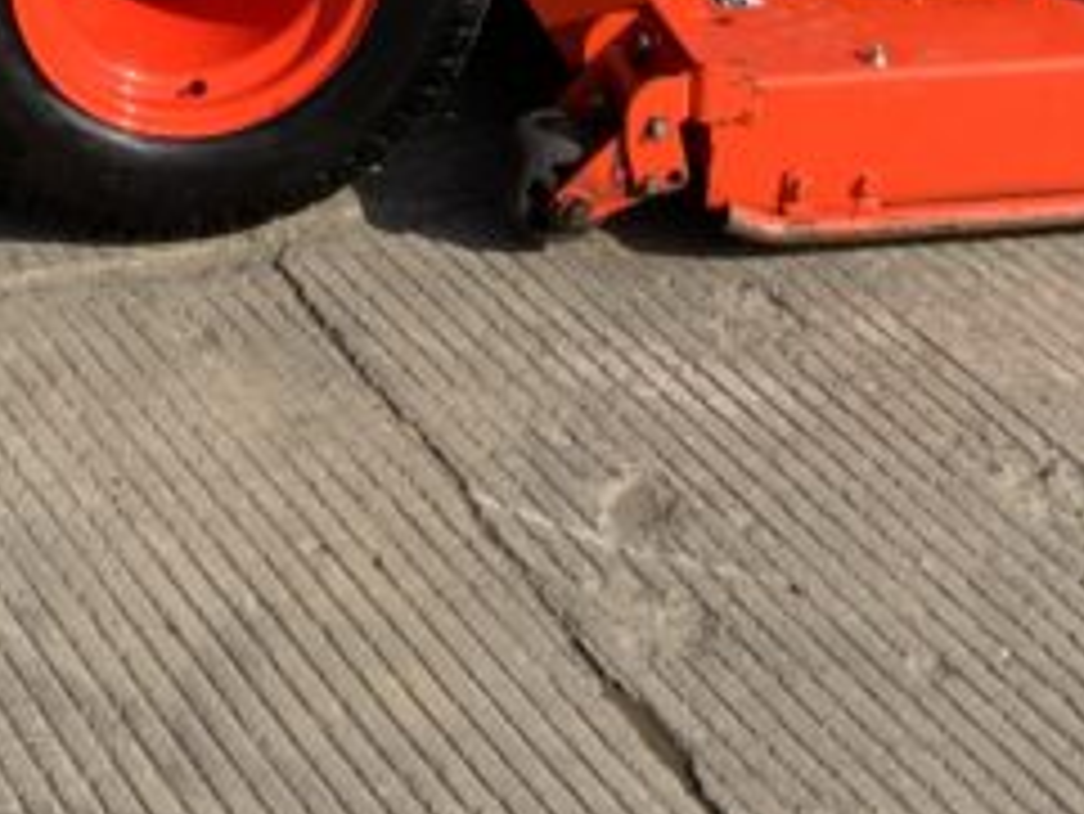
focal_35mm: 123
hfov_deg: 15.9
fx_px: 3854
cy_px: -854
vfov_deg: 10.9
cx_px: 207
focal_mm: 3
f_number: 1.8
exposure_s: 1/1912
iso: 16
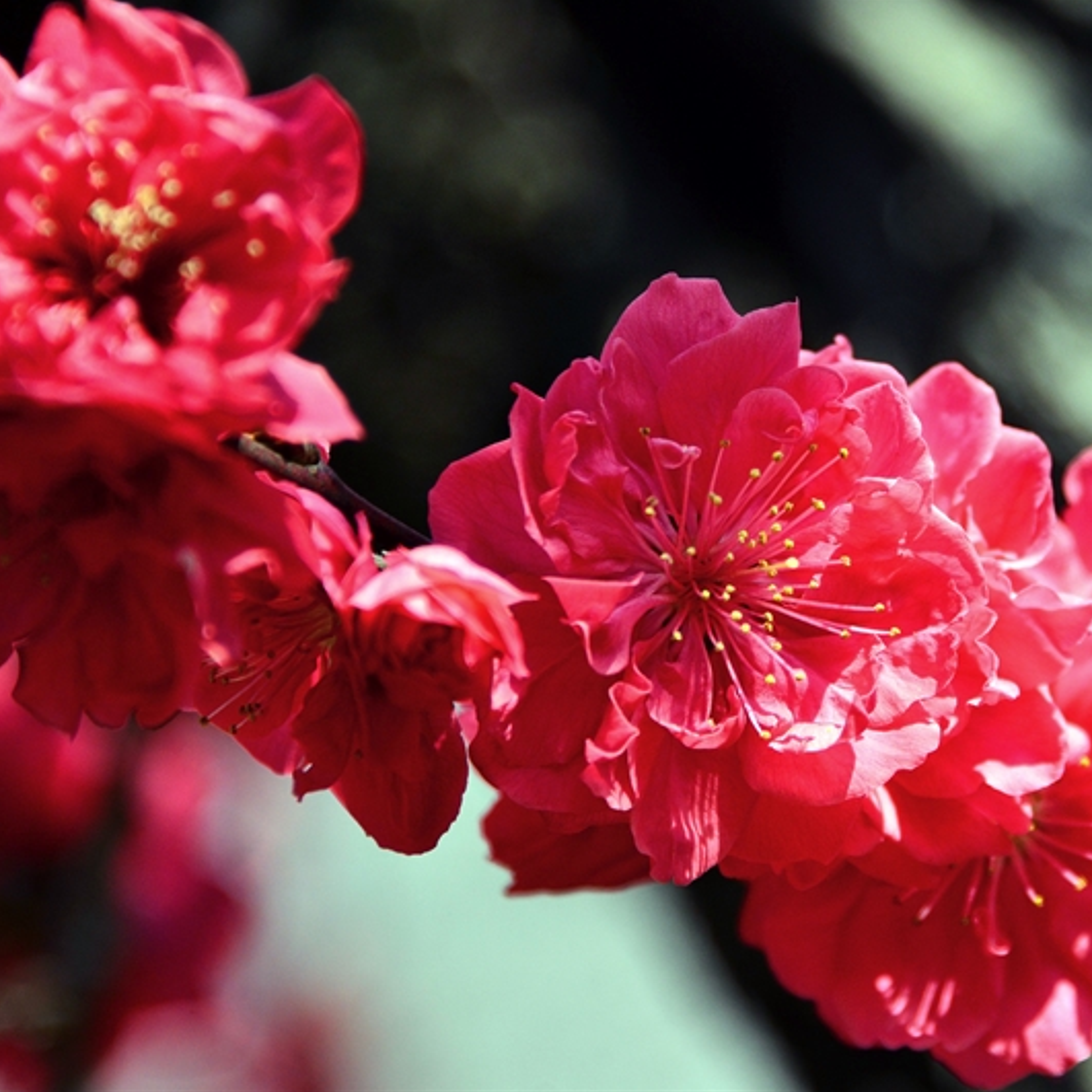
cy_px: 545
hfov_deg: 4.6
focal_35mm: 384
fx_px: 13705
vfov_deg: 4.6
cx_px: 654
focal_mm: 300
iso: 400
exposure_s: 1/2000
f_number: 5.6
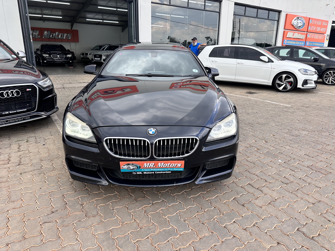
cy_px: 126
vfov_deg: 56.8
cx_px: 168
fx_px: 232
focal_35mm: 24
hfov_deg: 71.6
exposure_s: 1/690
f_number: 1.78
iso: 80
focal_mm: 6.86
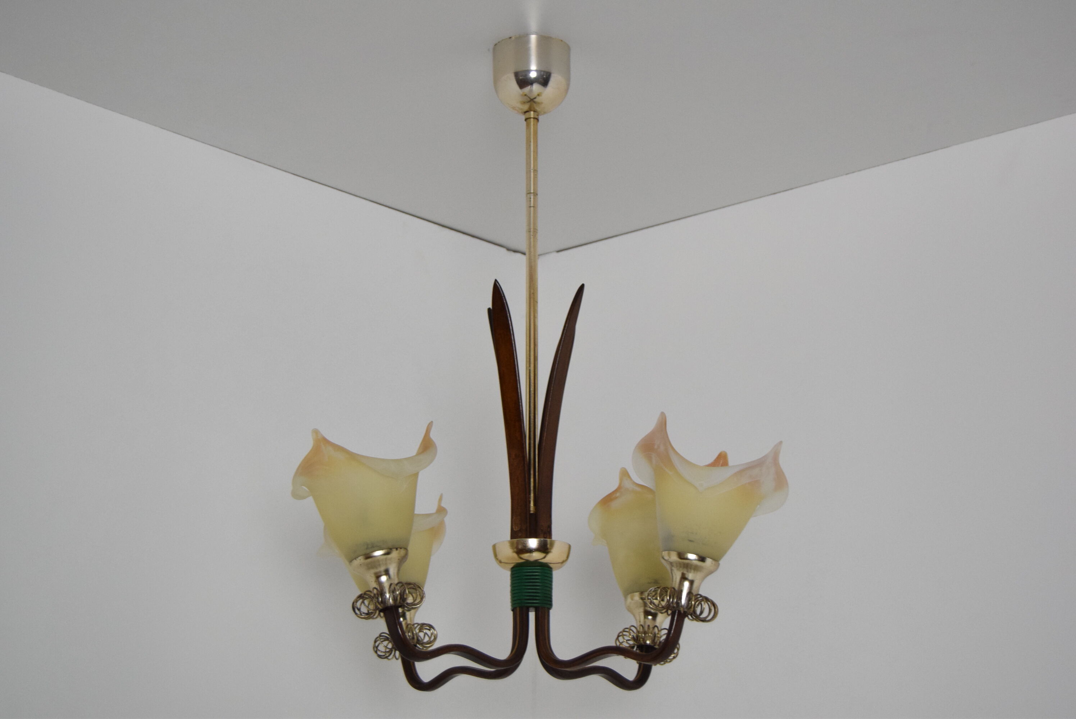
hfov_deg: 31.9
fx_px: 1884
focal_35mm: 63
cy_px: 360
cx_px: 538
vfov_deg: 21.6
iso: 1600
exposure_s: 1/125
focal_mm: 42
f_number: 5.6
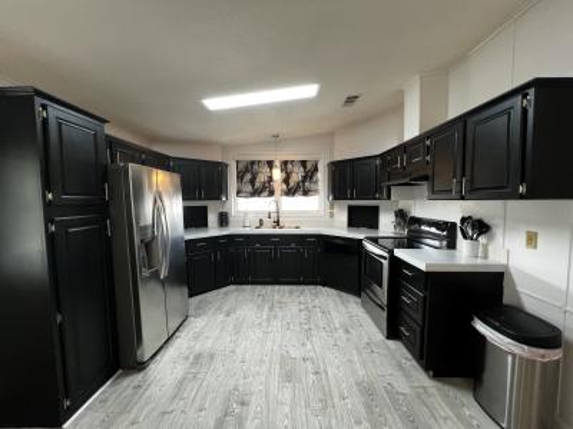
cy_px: 214
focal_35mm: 13
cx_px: 286
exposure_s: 1/60
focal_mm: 1.57
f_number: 1.8
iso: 200
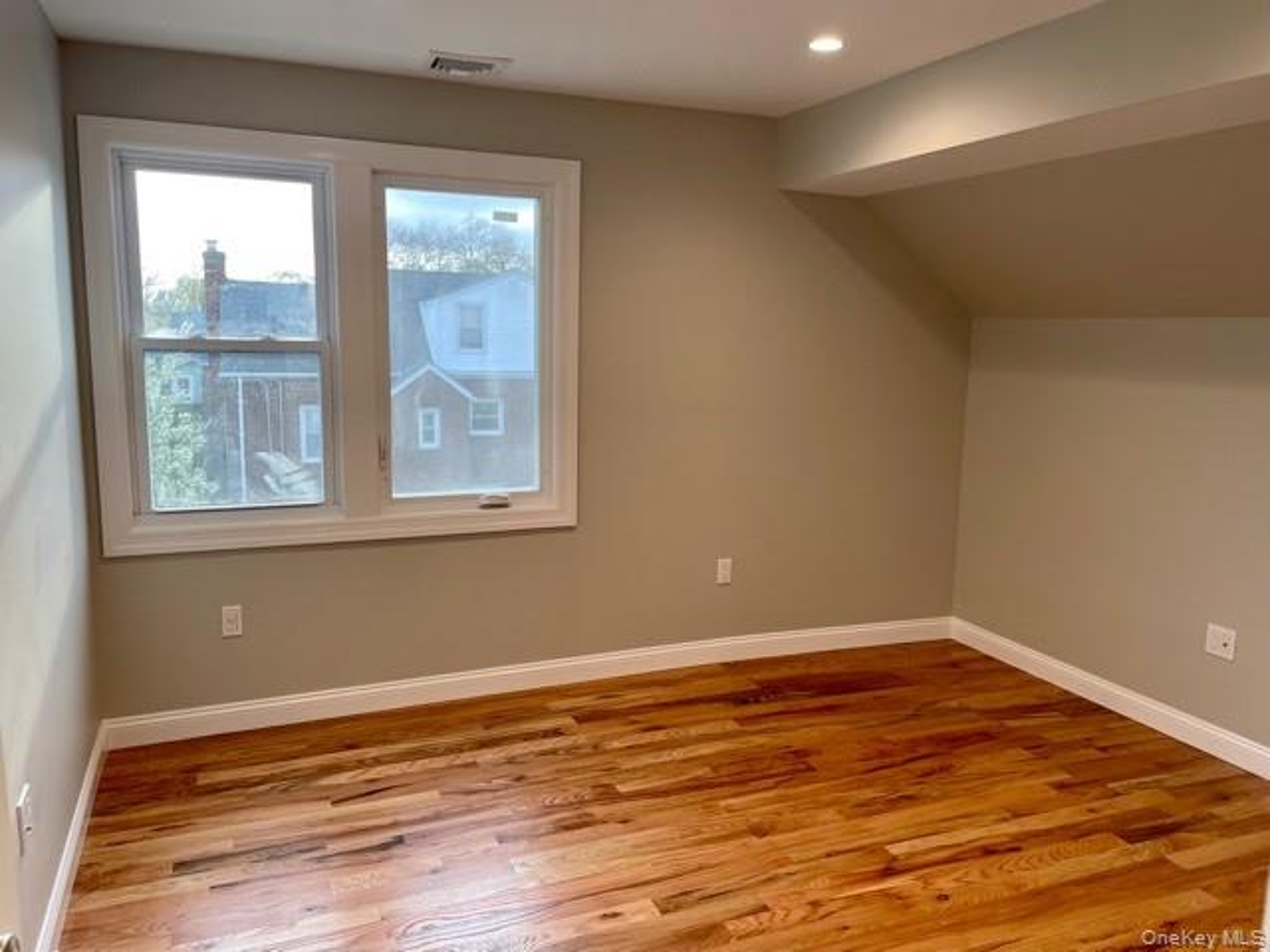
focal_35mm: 26
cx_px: 635
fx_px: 954
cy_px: 476
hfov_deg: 67.3
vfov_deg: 53.1
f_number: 1.6
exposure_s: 1/120
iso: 64
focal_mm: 4.2
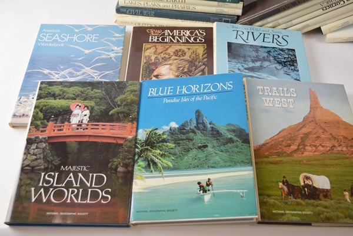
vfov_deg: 34.2
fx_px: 382
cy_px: 118
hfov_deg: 49.6
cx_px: 176
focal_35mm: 39
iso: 400
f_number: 5
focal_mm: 26
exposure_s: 1/100
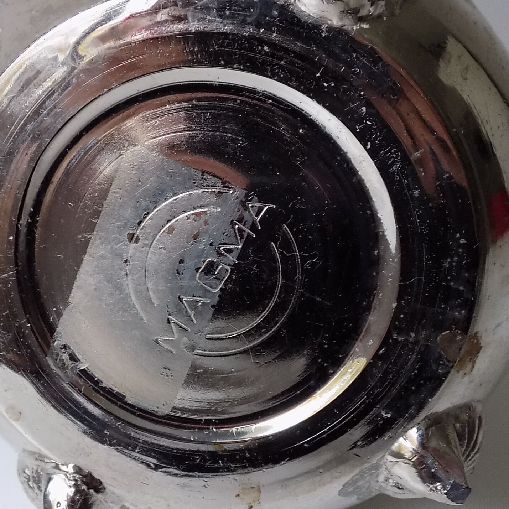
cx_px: 207
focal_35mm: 52
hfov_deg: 32.7
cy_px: 248
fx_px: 865
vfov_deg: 32.8
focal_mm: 6.6
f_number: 3.5
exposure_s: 1/25
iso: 400
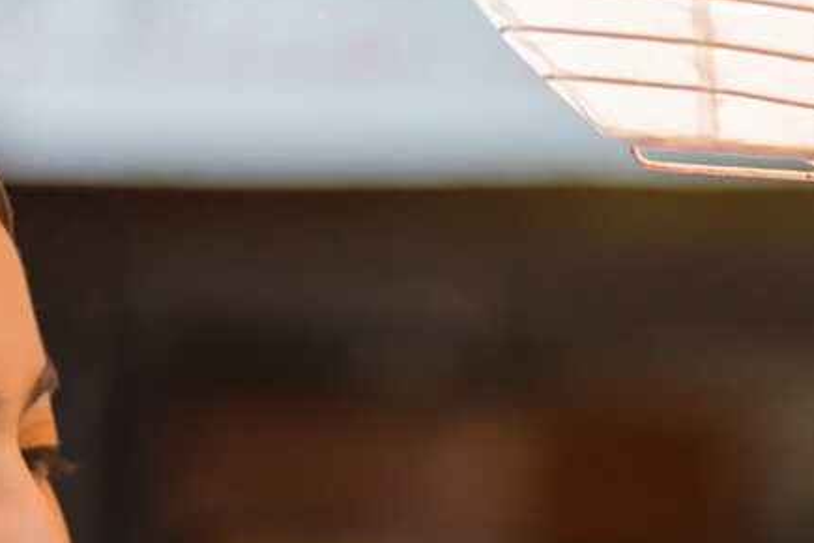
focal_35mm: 294
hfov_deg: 7.0
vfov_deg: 4.6
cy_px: 1137
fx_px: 6647
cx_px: 917
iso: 200
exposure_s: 1/800
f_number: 1.2
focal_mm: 50
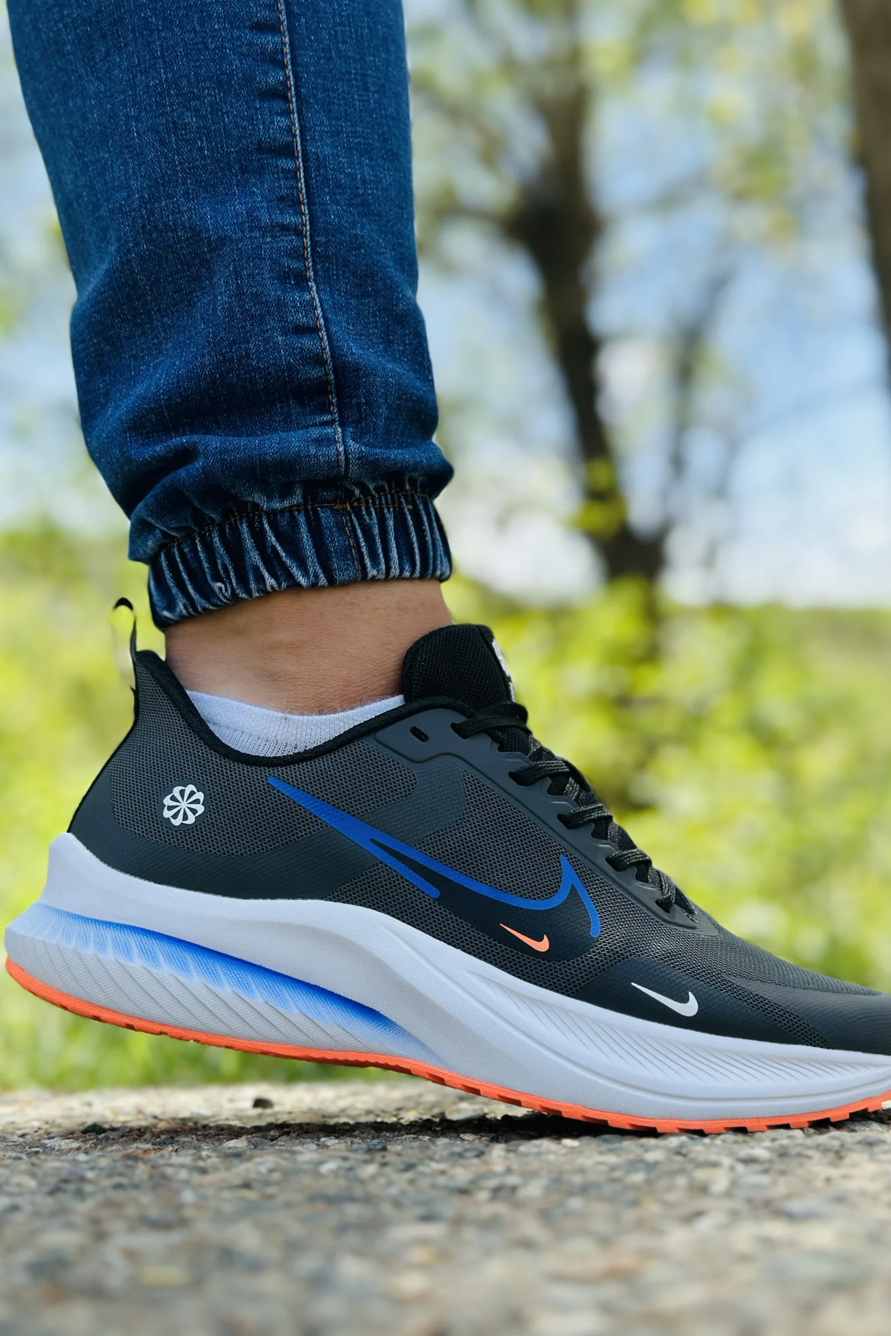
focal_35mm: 50
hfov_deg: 27.0
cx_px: 450
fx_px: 1856
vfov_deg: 39.6
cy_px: 668
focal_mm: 6.86
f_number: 1.78
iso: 80
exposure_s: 1/1751
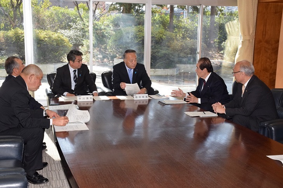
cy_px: 94
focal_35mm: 48
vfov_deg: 28.1
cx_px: 142
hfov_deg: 41.1
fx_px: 377
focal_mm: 32
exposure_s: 1/200
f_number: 10
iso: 1600
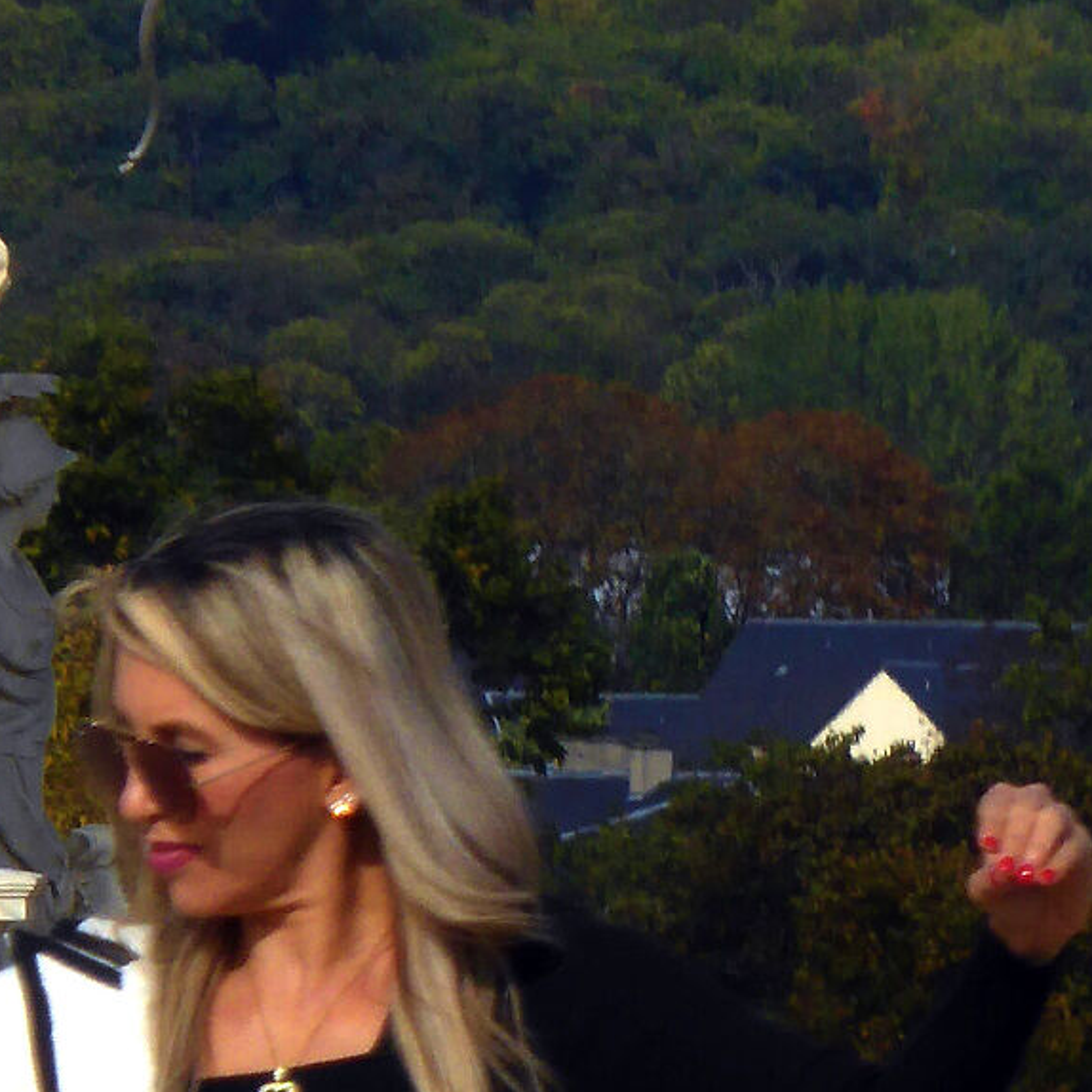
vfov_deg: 1.2
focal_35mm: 1478
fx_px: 52750
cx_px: 318
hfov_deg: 1.2
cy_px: 1857
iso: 100
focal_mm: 71.7
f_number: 6
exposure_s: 1/800
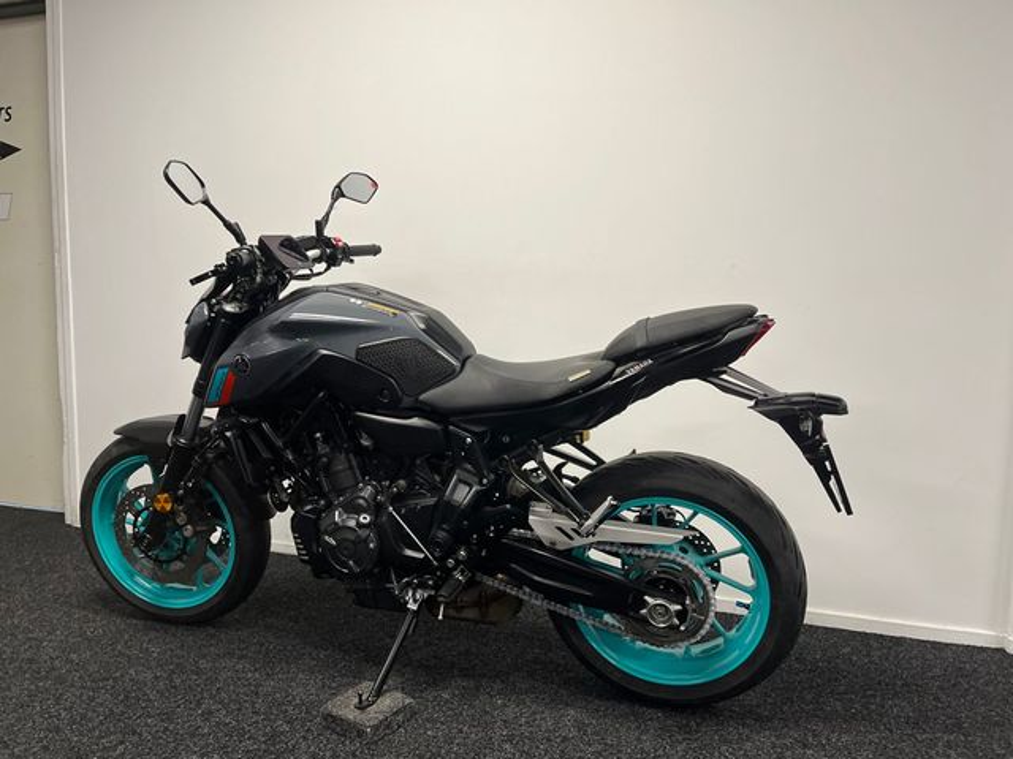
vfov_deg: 53.1
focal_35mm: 26
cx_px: 506
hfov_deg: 67.3
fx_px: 761
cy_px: 380
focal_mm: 5.1
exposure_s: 1/100
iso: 125
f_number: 1.6
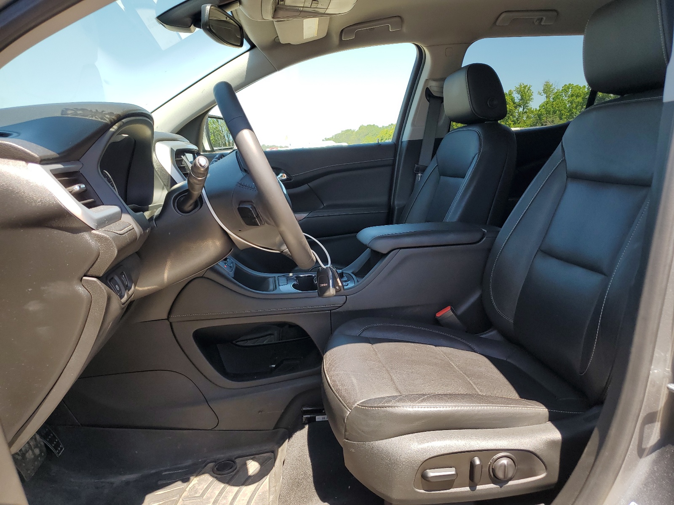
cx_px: 337
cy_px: 252
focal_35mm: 26
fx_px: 506
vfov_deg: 53.1
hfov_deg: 67.3
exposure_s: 1/625
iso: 50
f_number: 1.5
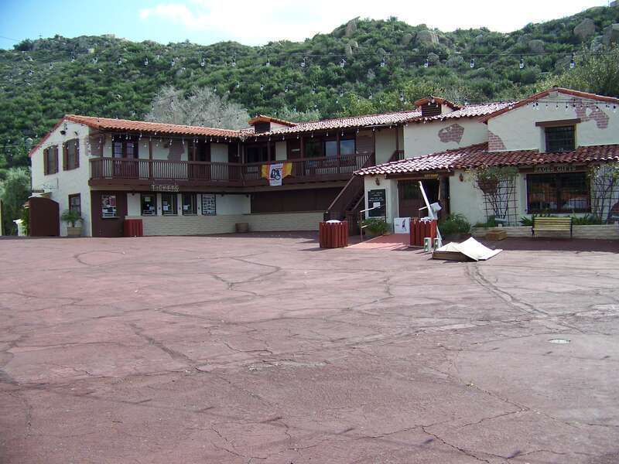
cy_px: 232
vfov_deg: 39.7
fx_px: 644
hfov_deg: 51.4
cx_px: 310
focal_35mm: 36
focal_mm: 5.85
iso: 64
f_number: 2.8
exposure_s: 1/640
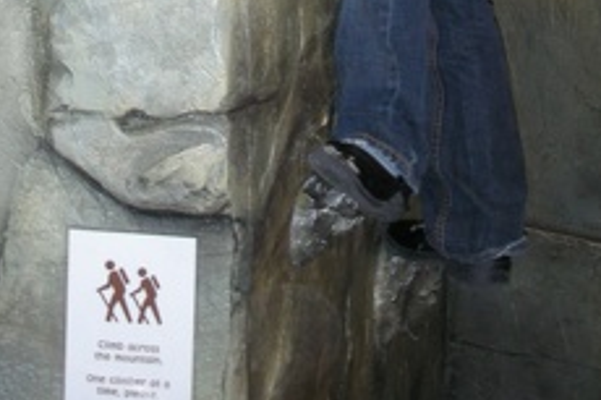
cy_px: -282
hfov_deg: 21.6
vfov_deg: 13.3
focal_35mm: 94
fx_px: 1568
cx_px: 406
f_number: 2.8
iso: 110
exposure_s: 1/60
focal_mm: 5.8
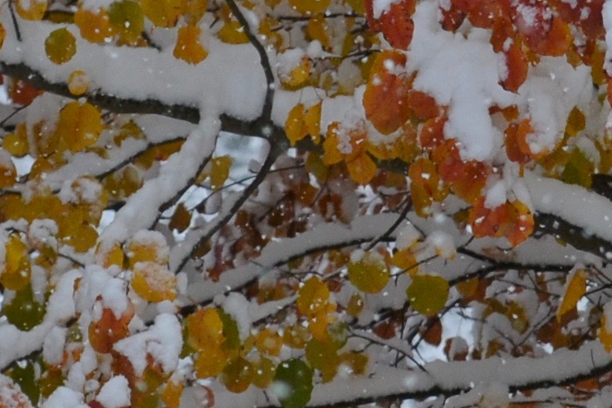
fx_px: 7971
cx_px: 1219
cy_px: 967
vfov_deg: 2.9
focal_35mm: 469
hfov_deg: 4.3
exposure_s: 1/800
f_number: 4
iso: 400
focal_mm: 50
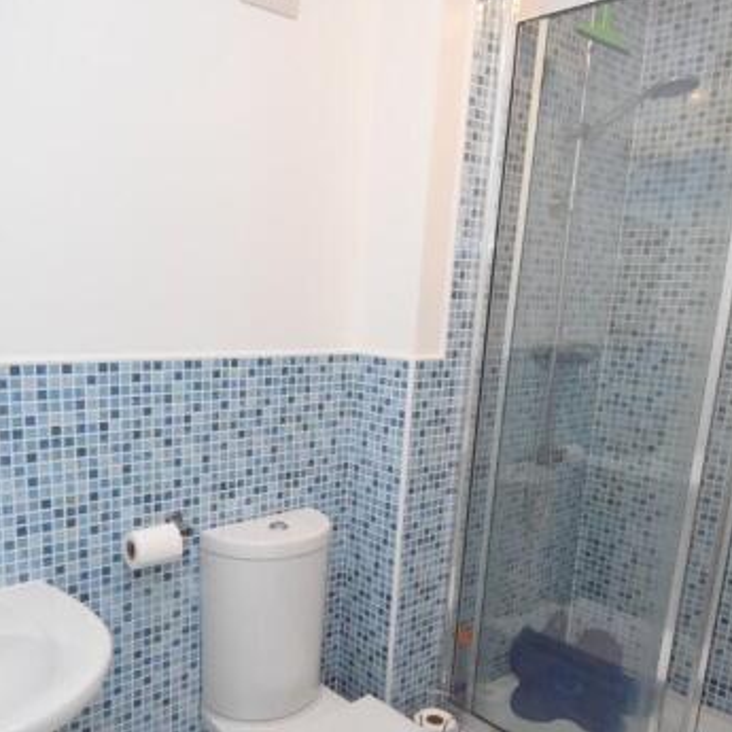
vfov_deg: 55.1
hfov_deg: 54.9
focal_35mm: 29
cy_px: 451
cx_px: 265
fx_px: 694
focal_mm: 12
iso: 2800
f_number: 4
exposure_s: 1/60
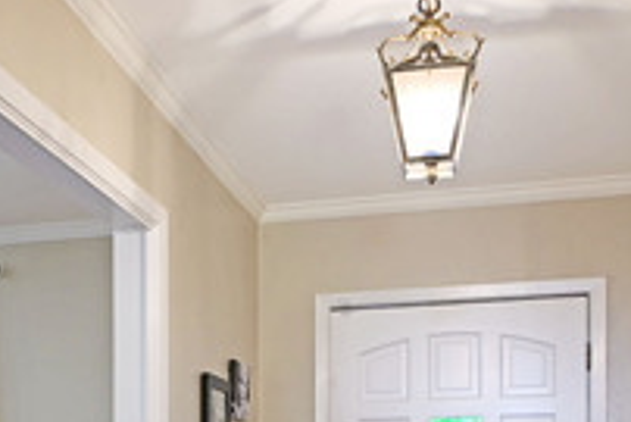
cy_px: 578
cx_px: 216
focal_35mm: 57
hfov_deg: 34.7
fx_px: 1000
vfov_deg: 21.2
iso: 400
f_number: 3.5
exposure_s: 1/20
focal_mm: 12
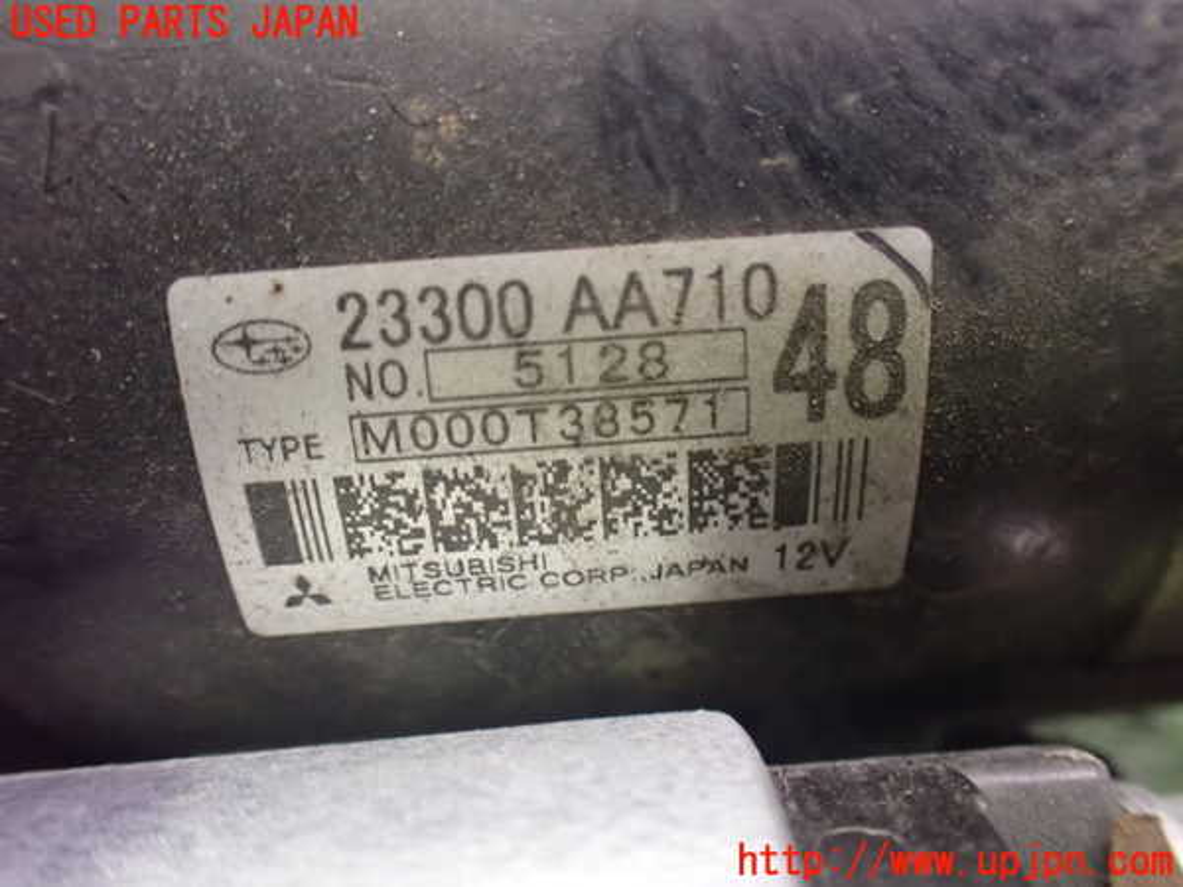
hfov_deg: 60.0
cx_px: 592
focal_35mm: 30
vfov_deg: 46.8
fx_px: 1025
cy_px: 444
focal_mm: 5.4
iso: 1250
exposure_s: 1/30
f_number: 2.3
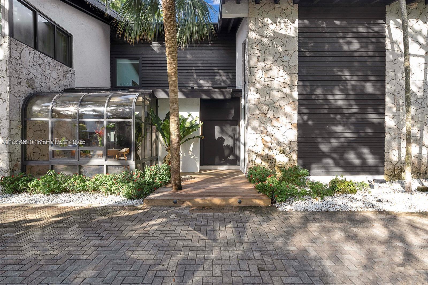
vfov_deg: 70.4
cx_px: 214
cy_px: 142
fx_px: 202
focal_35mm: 17
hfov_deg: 93.3
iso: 50
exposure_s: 1/8
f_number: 11
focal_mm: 17
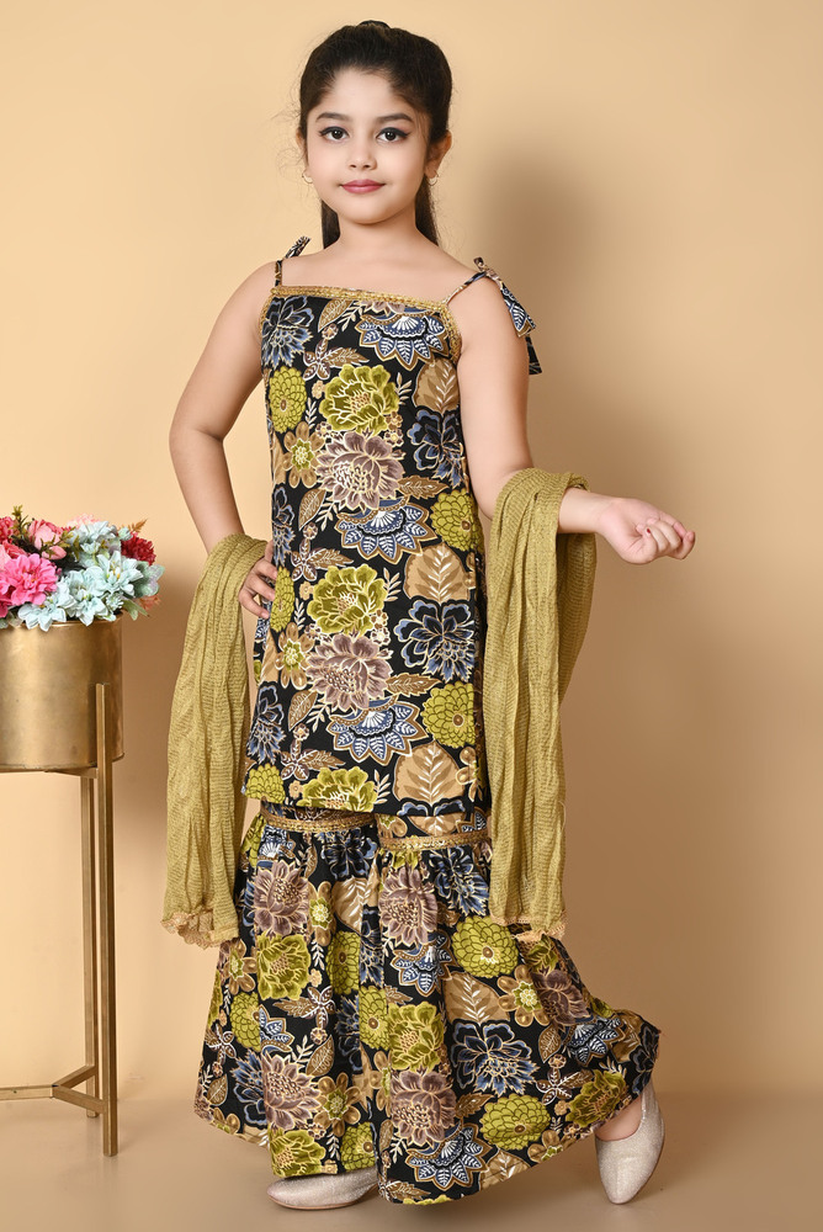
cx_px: 412
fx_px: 2191
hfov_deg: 21.3
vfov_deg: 31.4
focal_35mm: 64
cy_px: 616
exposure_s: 1/160
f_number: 13
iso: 320
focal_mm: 64
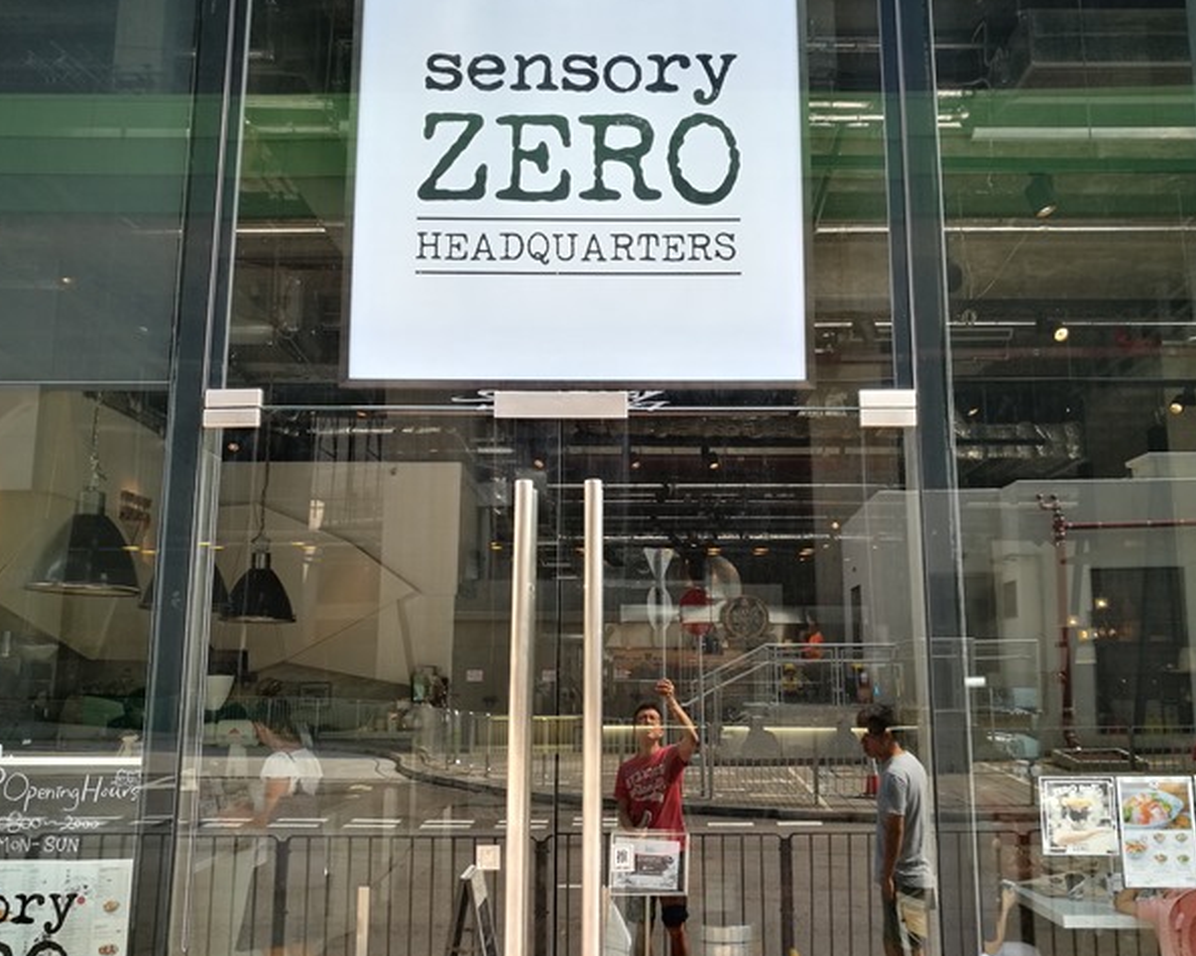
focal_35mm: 32
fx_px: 1132
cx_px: 631
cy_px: 466
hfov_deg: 55.6
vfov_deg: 45.8
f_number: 2.2
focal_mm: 4.5
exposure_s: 1/140
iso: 50
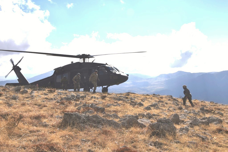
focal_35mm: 40
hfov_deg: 47.9
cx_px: 114
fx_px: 257
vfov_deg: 33.0
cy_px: 76
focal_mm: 27
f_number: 13
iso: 200
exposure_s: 1/640
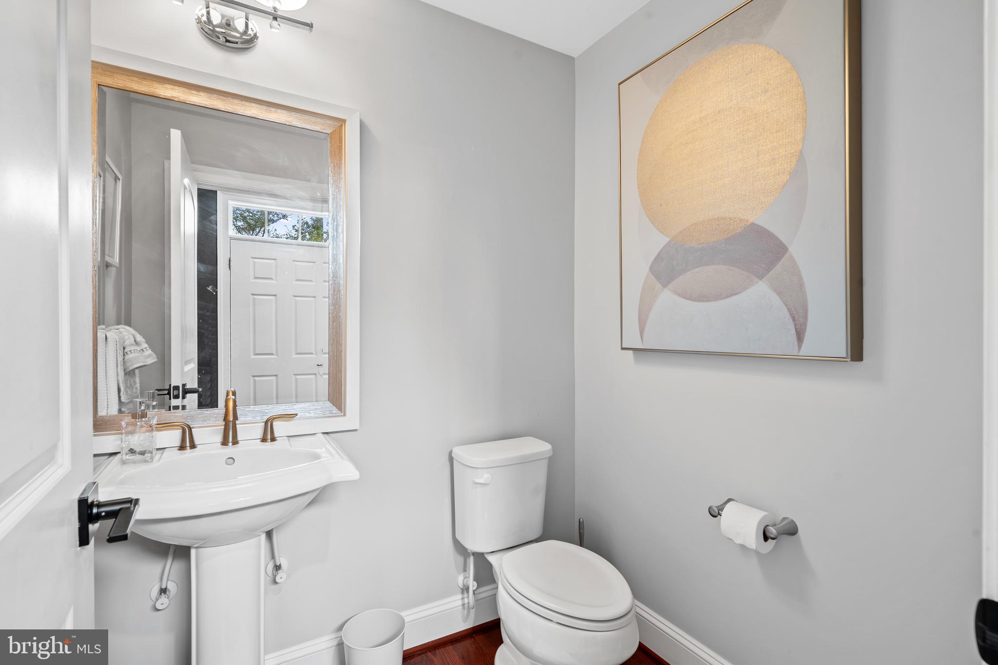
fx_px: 443
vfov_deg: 73.7
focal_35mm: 16
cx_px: 499
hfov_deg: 96.7
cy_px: 332
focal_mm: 16
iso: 250
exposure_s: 3.2
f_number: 9
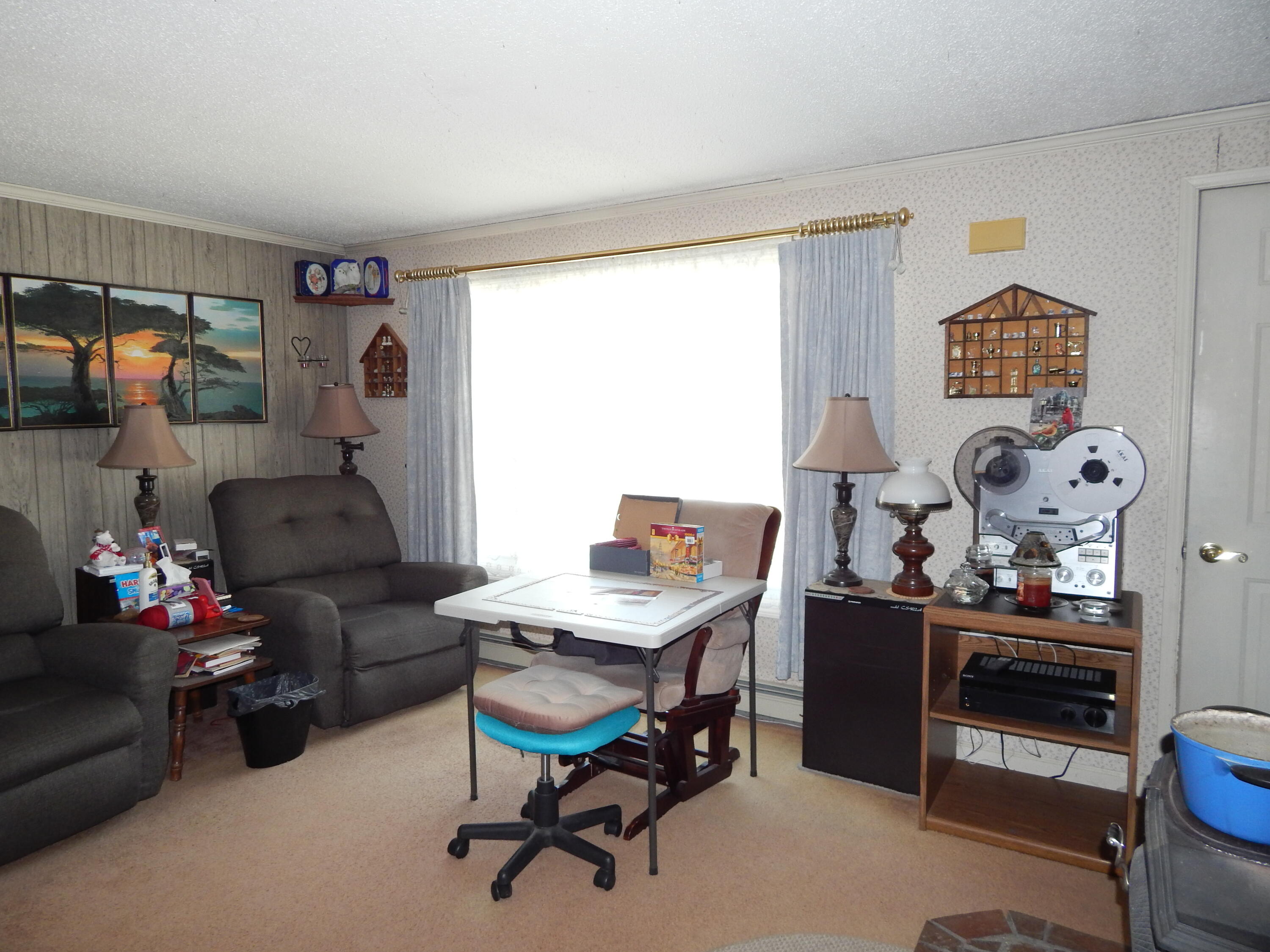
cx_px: 635
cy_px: 476
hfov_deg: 73.9
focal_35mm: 23
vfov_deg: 58.9
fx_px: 844
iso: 200
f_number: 3
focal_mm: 4
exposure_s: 1/30
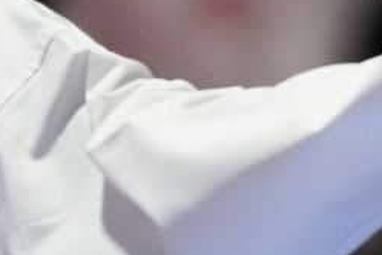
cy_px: 312
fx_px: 14186
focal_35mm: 1337
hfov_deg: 1.5
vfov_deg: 1.0
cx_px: 195
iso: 10000
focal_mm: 185
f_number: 2.8
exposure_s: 1/800
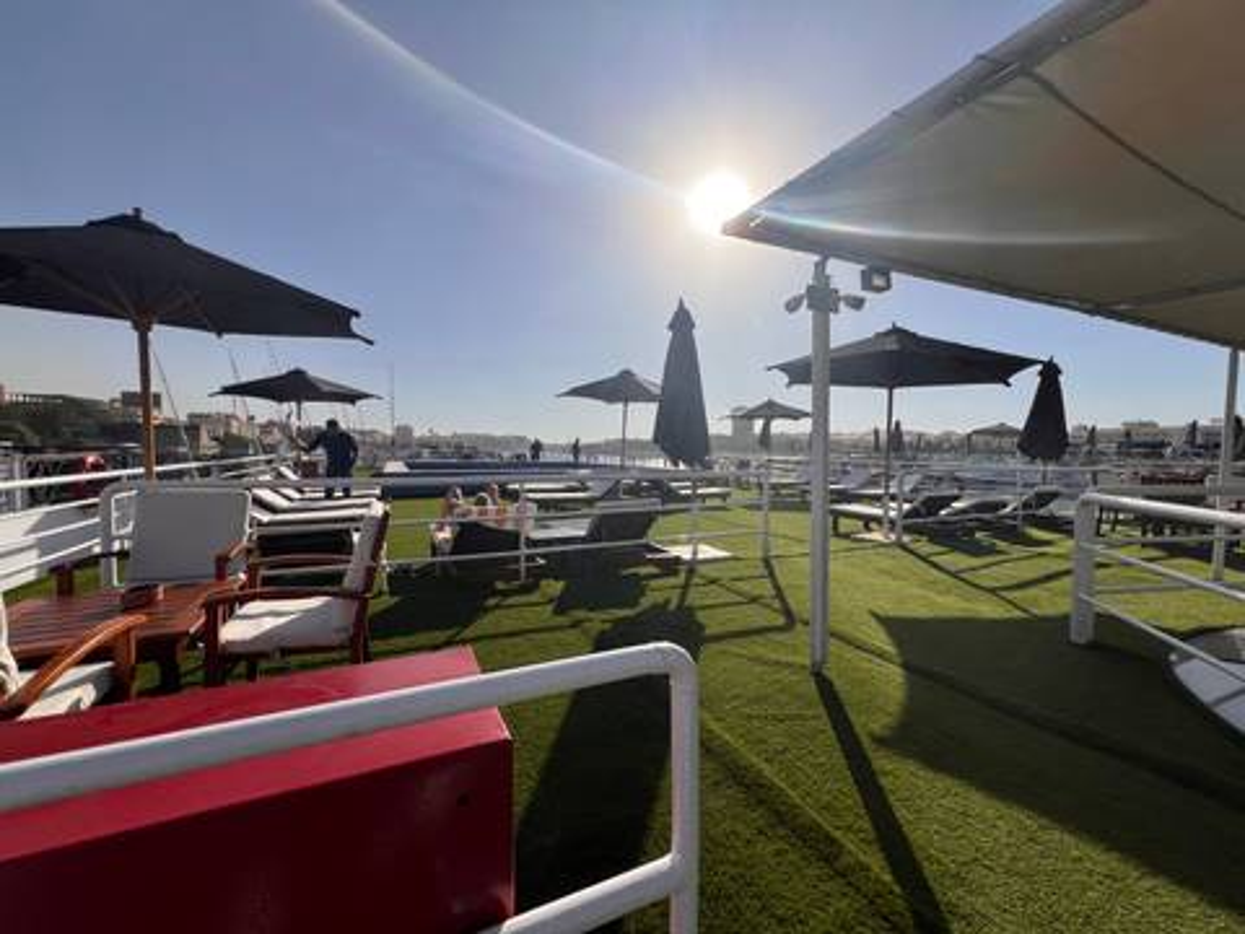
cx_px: 622
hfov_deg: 106.2
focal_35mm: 13
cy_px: 467
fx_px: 468
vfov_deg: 89.9
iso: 32
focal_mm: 1.57
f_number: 1.8
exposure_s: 1/4587
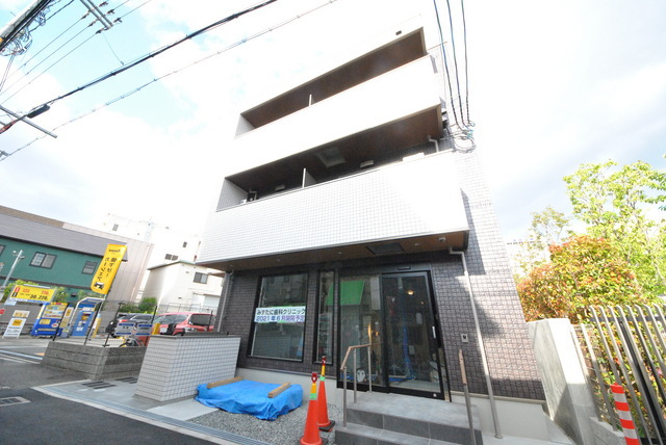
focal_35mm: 12
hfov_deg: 112.6
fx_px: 222
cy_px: 222
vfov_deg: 90.1
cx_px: 333
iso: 1600
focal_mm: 8
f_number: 10
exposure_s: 1/400
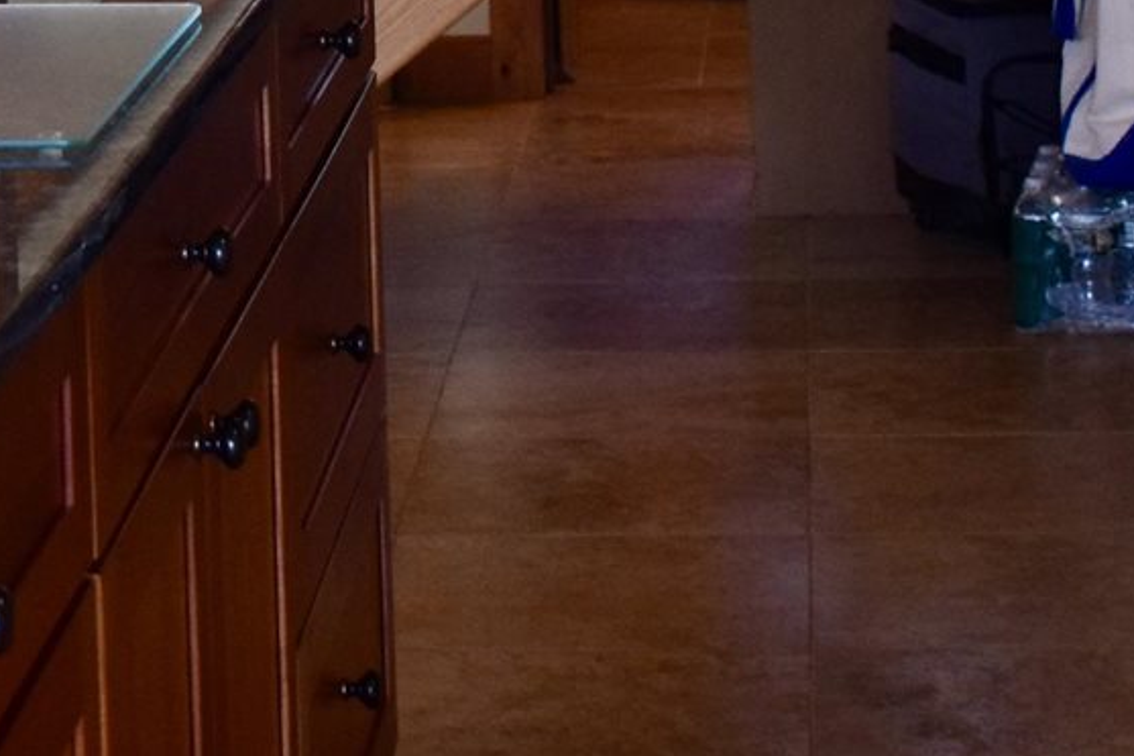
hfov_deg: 13.6
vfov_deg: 8.8
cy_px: -691
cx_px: 6
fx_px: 4692
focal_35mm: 149
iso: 400
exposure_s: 1/60
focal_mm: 18
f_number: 4
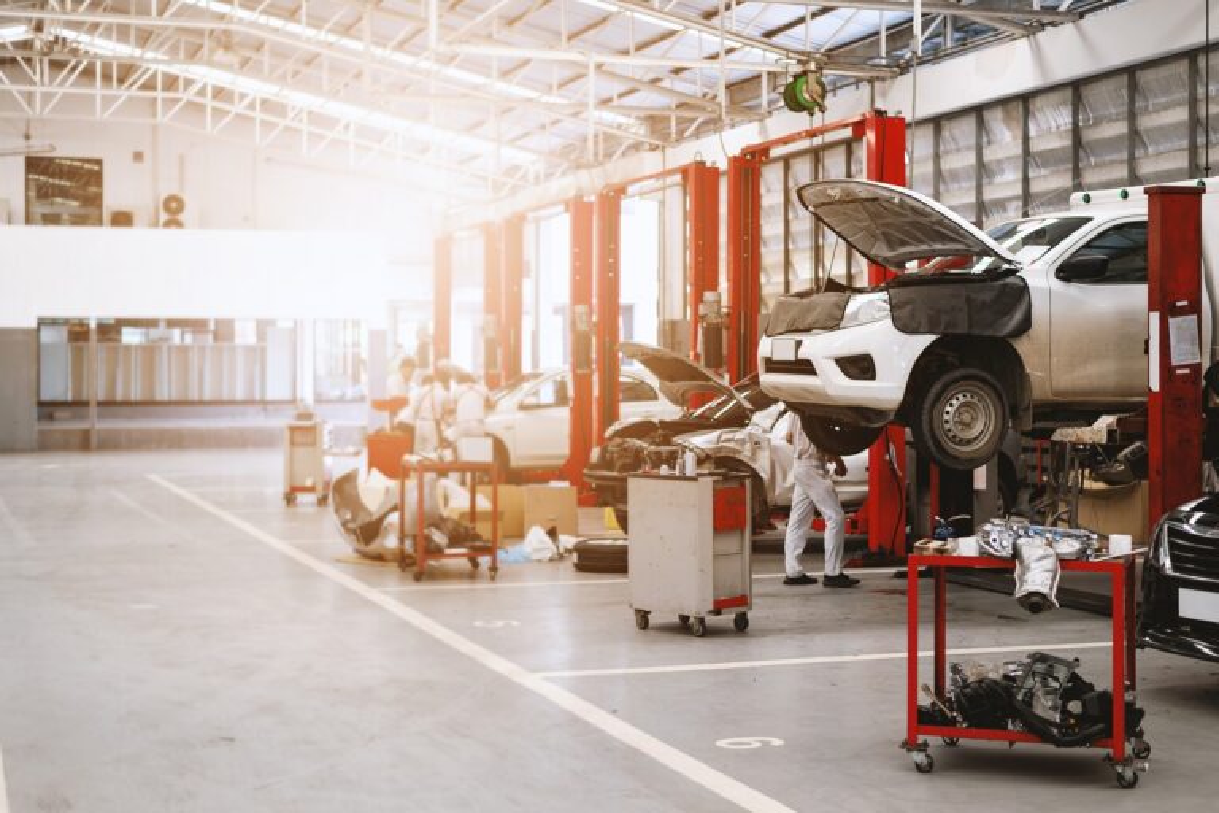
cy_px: 406
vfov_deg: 27.0
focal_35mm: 50
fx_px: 1693
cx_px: 610
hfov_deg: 39.6
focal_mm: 50
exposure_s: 1/250
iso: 100
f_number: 2.2
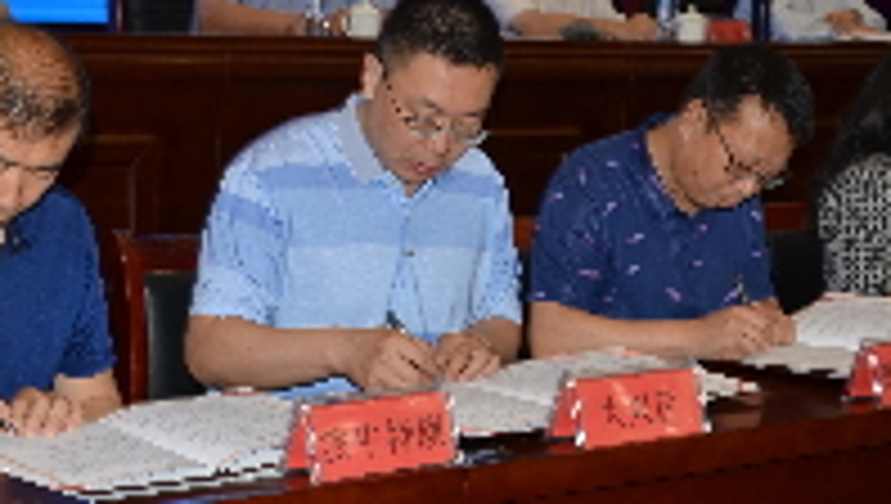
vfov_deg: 13.9
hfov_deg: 24.4
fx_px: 2058
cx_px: 495
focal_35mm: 87
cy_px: 155
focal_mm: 22
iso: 100
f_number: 3.8
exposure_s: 1/60
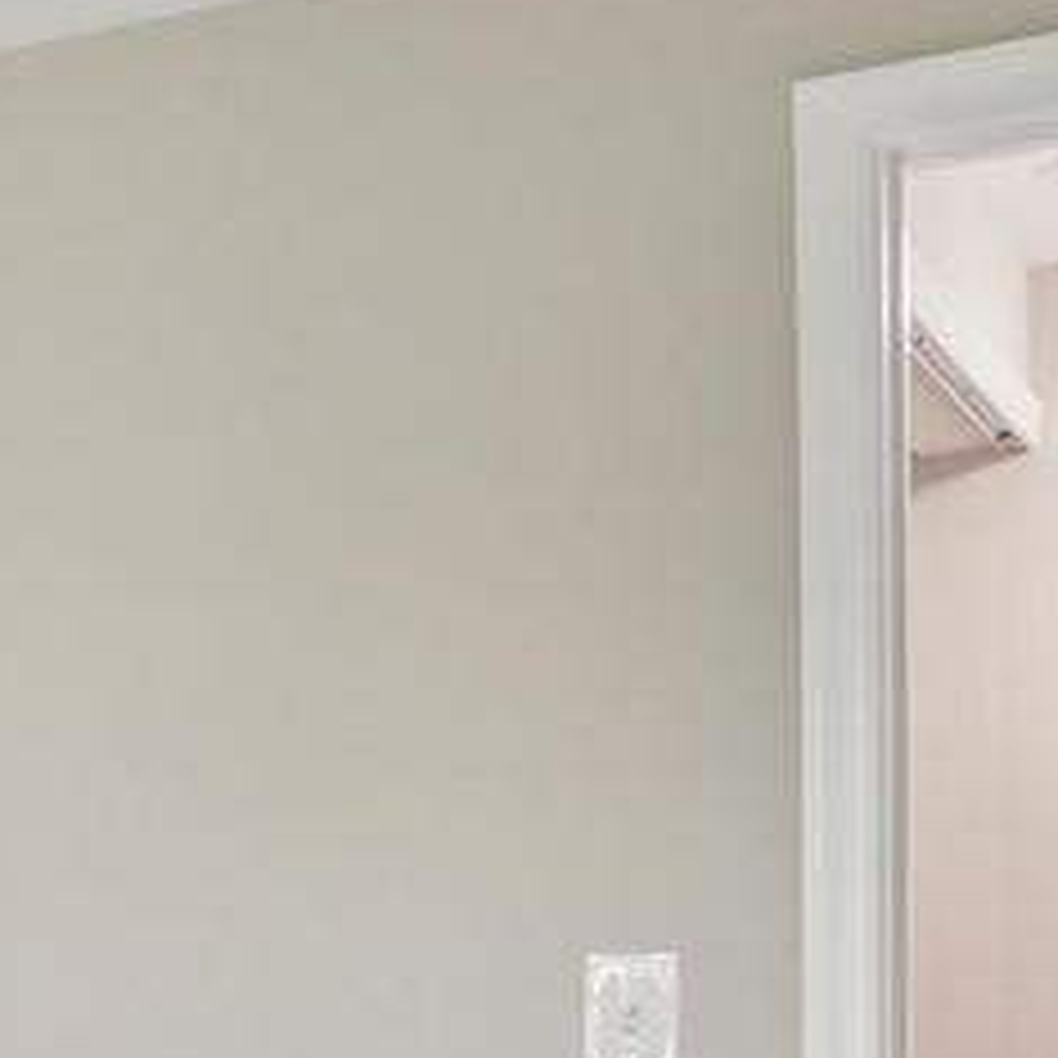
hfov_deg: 16.1
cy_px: 1229
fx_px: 2697
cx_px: -1171
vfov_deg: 20.9
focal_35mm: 78
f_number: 7.1
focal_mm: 10
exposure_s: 1/3.33
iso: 100
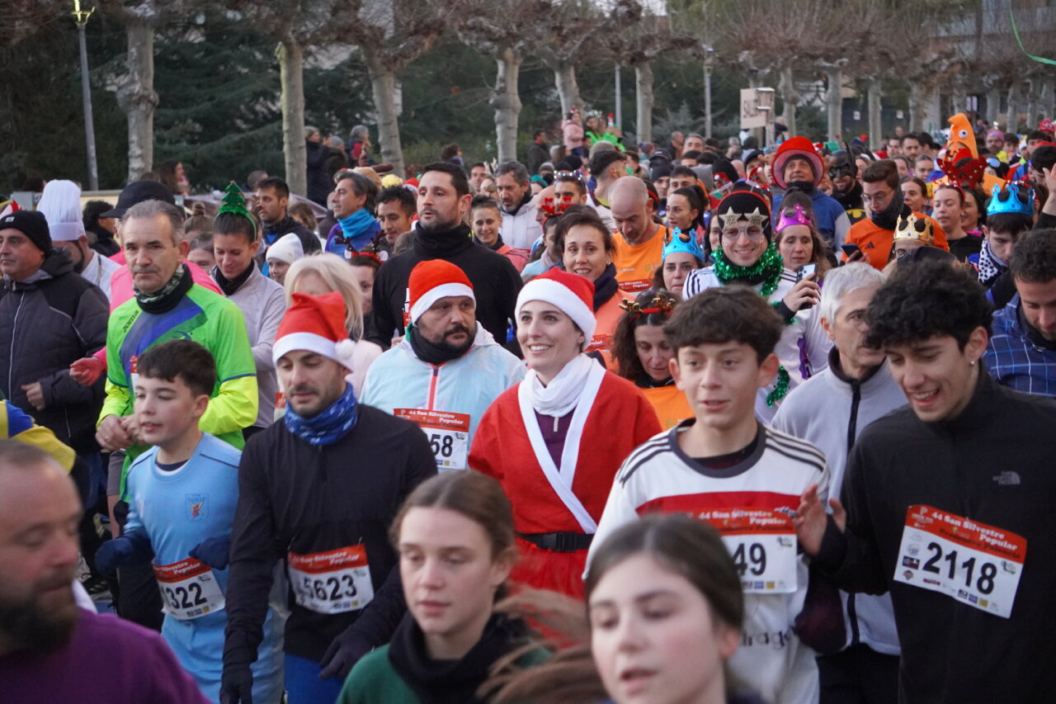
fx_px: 2420
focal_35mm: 82
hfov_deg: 24.6
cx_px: 528
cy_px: 352
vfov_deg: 16.5
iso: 5000
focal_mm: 55
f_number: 4.5
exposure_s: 1/160
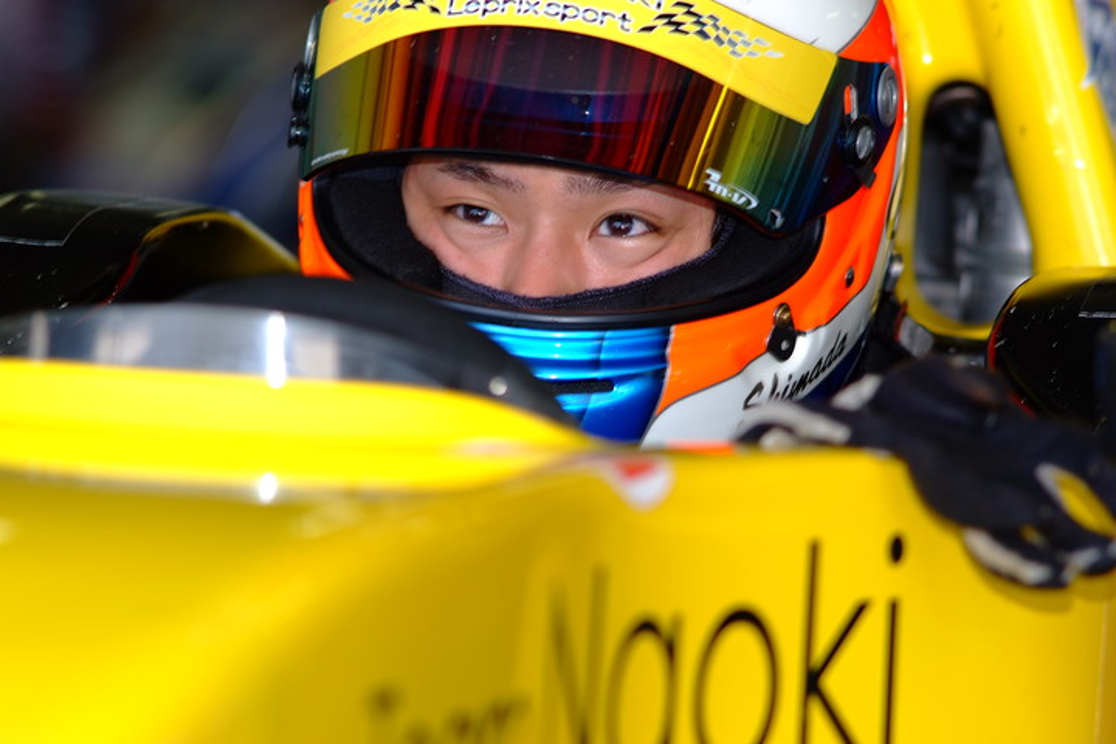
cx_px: 558
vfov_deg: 5.1
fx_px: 8369
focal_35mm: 270
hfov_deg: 7.6
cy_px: 372
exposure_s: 1/60
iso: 100
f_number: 4
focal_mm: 180
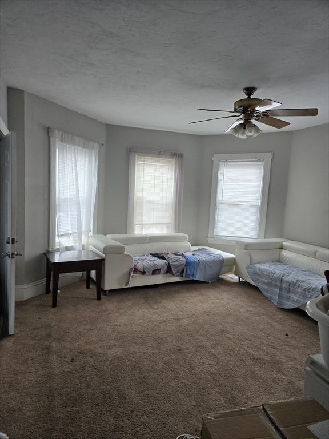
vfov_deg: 73.9
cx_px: 164
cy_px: 220
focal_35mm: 23
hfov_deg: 58.9
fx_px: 291
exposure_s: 1/180
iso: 160
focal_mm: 5.4
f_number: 1.8
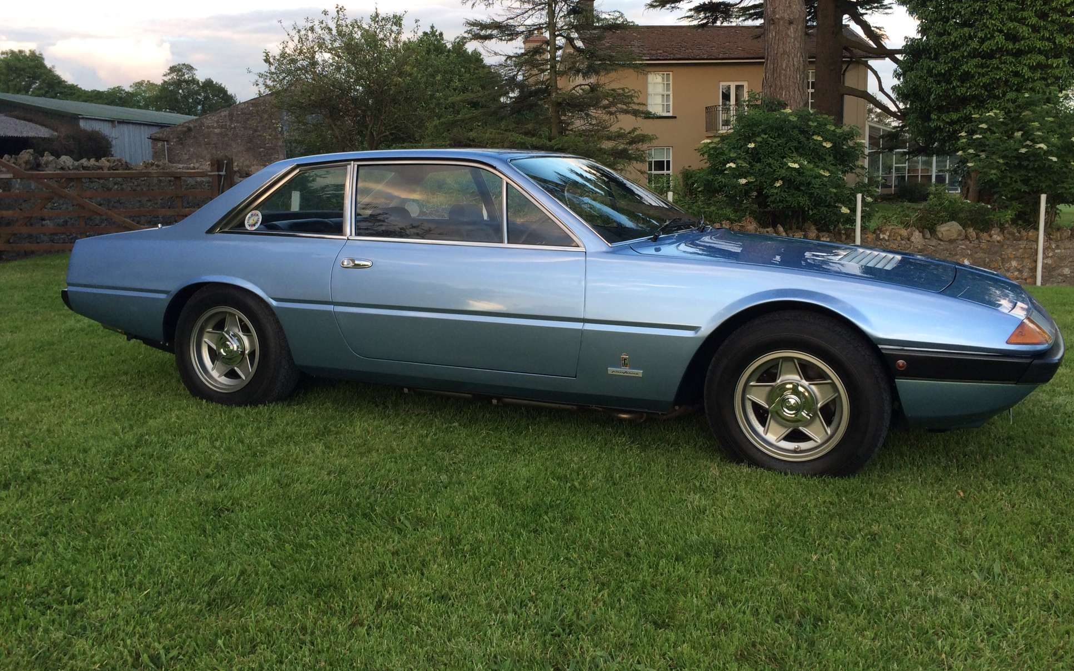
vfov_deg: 38.2
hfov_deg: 58.1
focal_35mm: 33
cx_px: 548
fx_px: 966
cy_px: 266
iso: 50
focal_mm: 4.12
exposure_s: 1/120
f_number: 2.2
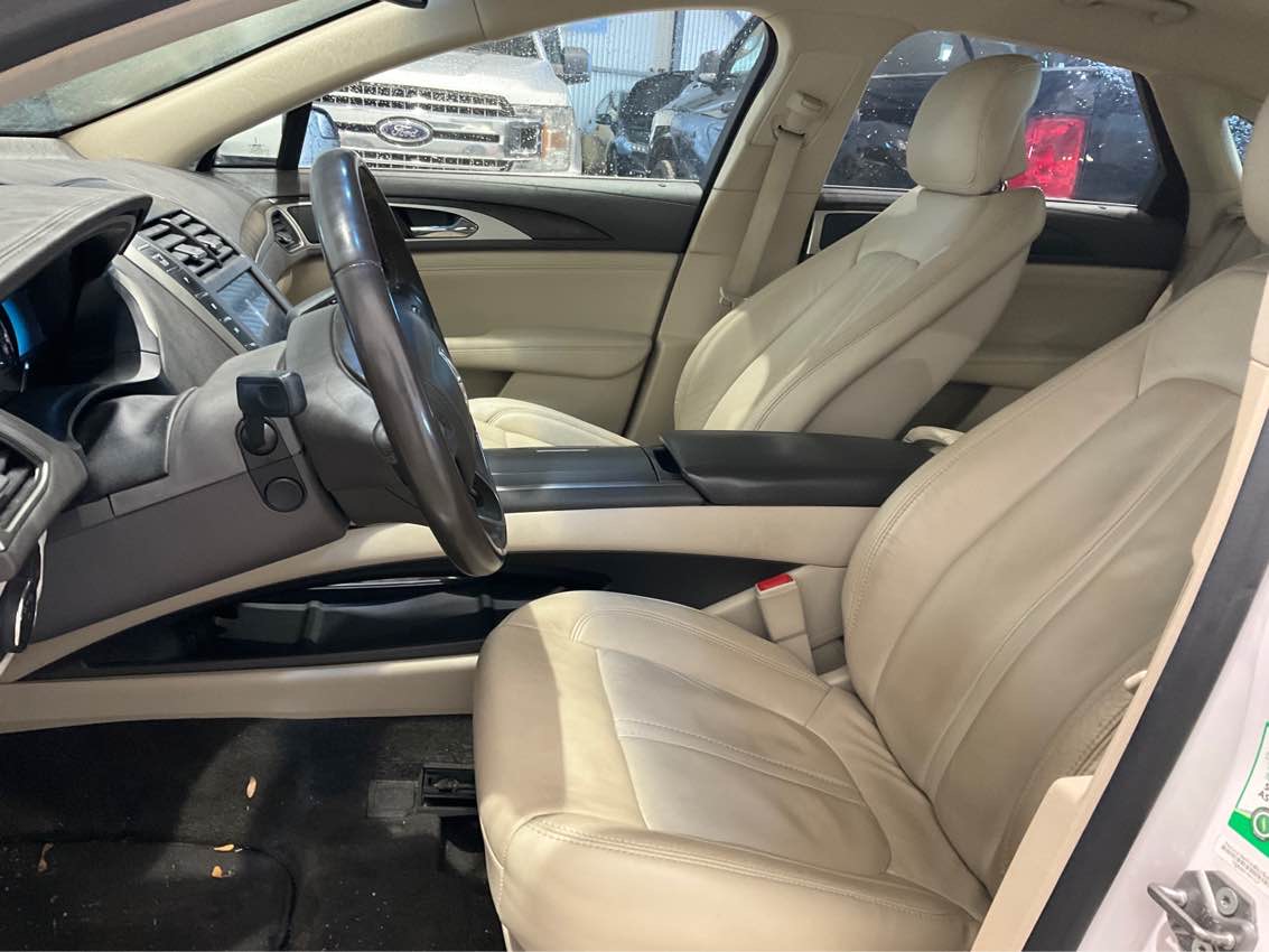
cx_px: 634
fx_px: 1063
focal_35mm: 29
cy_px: 476
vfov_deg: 48.2
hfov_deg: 61.7
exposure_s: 1/40
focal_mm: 3
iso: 250
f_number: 1.8
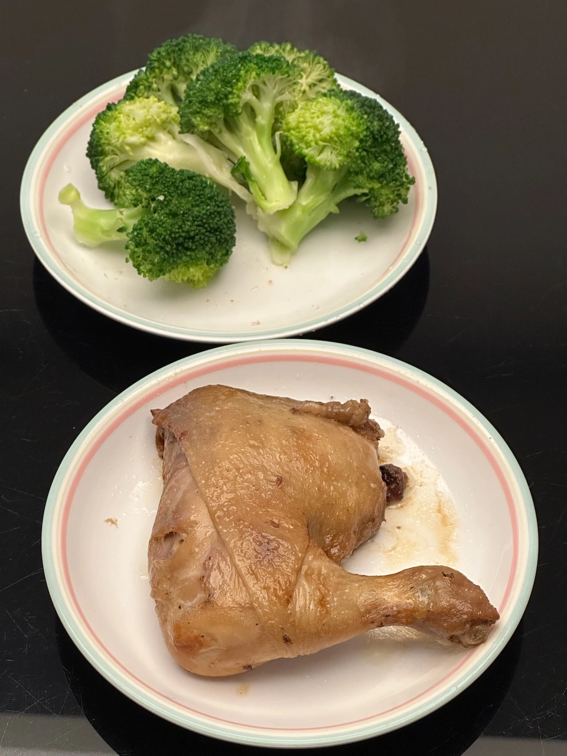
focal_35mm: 77
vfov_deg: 25.3
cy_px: 378
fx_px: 1682
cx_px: 284
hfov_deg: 19.1
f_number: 2.8
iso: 400
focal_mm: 9
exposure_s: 1/60
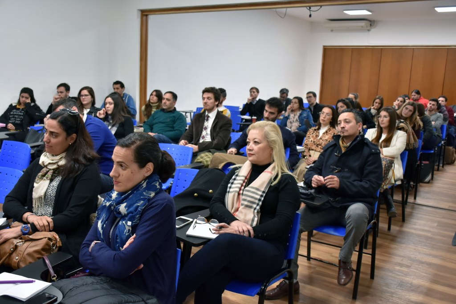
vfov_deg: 38.4
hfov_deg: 55.1
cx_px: 228
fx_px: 437
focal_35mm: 34
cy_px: 152
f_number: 4.5
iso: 800
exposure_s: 1/80
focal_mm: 23
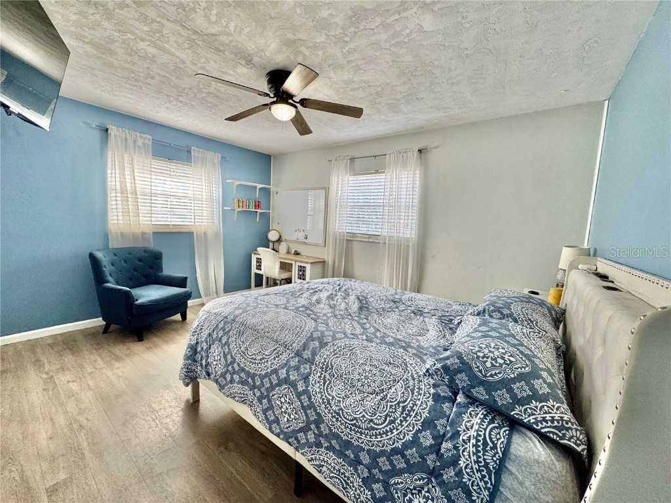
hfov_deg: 102.1
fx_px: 271
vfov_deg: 85.7
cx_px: 336
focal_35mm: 14
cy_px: 252
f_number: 2.2
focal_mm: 2.22
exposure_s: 1/120
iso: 160
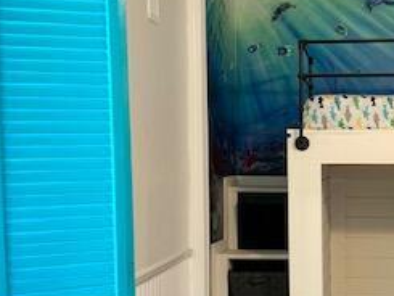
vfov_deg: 21.5
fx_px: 774
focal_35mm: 68
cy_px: 211
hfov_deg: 27.8
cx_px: 334
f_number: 1.8
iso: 160
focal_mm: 4.25
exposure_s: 1/60
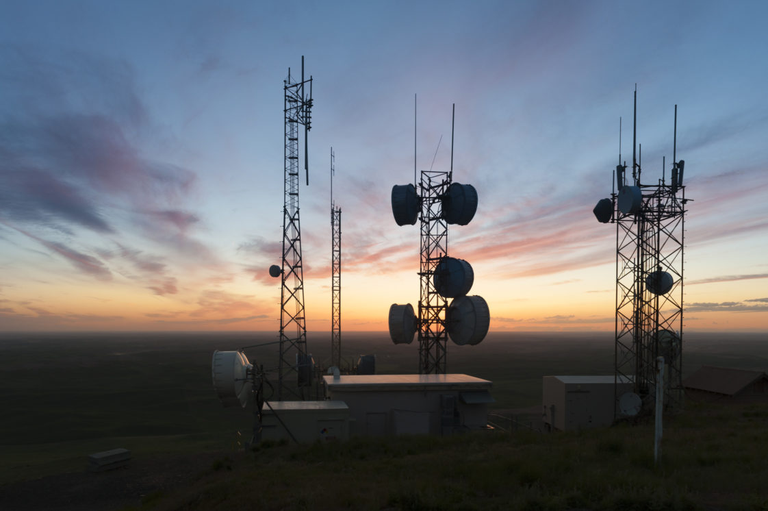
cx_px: 384
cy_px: 256
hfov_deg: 69.4
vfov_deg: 49.5
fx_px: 554
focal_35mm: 26
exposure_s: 1/50
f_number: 7.1
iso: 400
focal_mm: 26
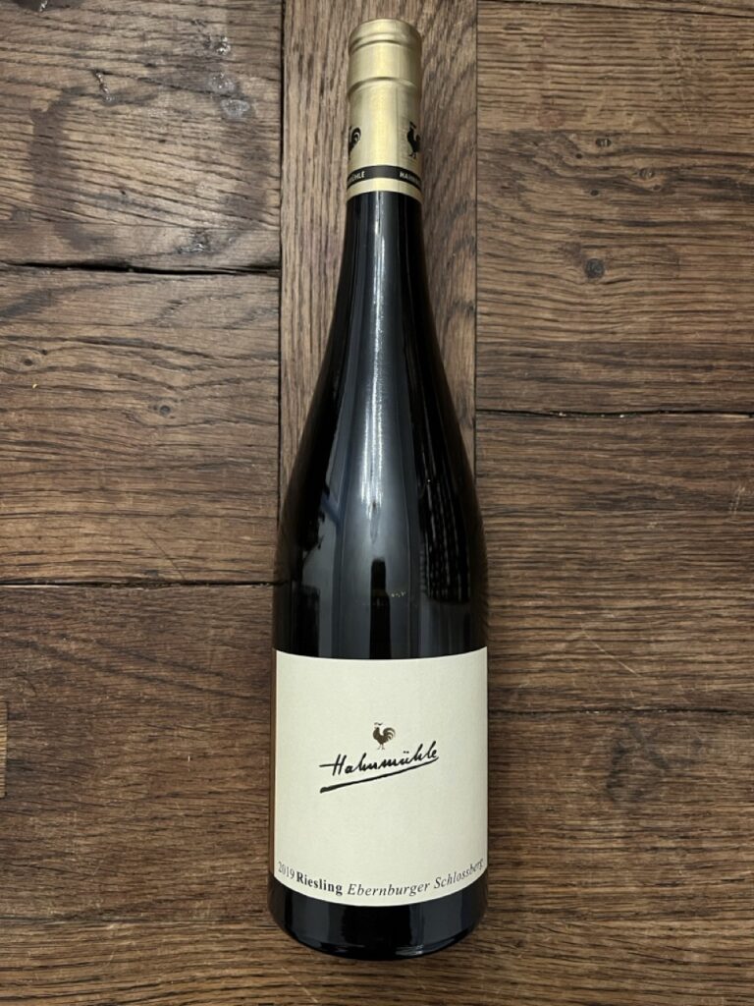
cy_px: 503
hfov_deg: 53.1
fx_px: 755
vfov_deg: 67.3
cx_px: 377
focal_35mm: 26
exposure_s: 1/50
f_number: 1.6
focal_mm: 5.1
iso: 400
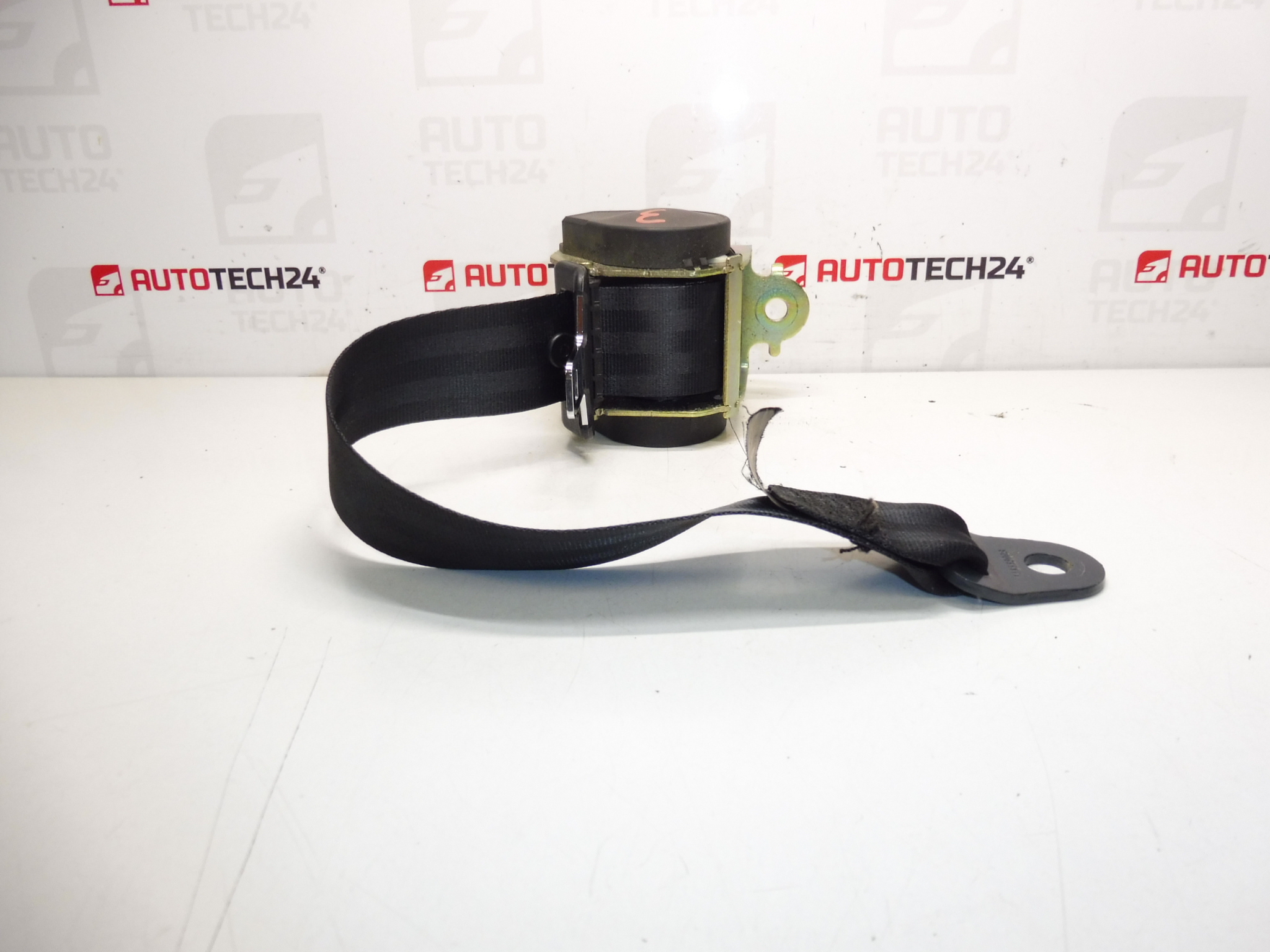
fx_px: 881
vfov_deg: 56.8
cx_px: 635
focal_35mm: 24
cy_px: 476
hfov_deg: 71.6
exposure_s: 1/80
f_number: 3.5
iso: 200
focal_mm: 4.3
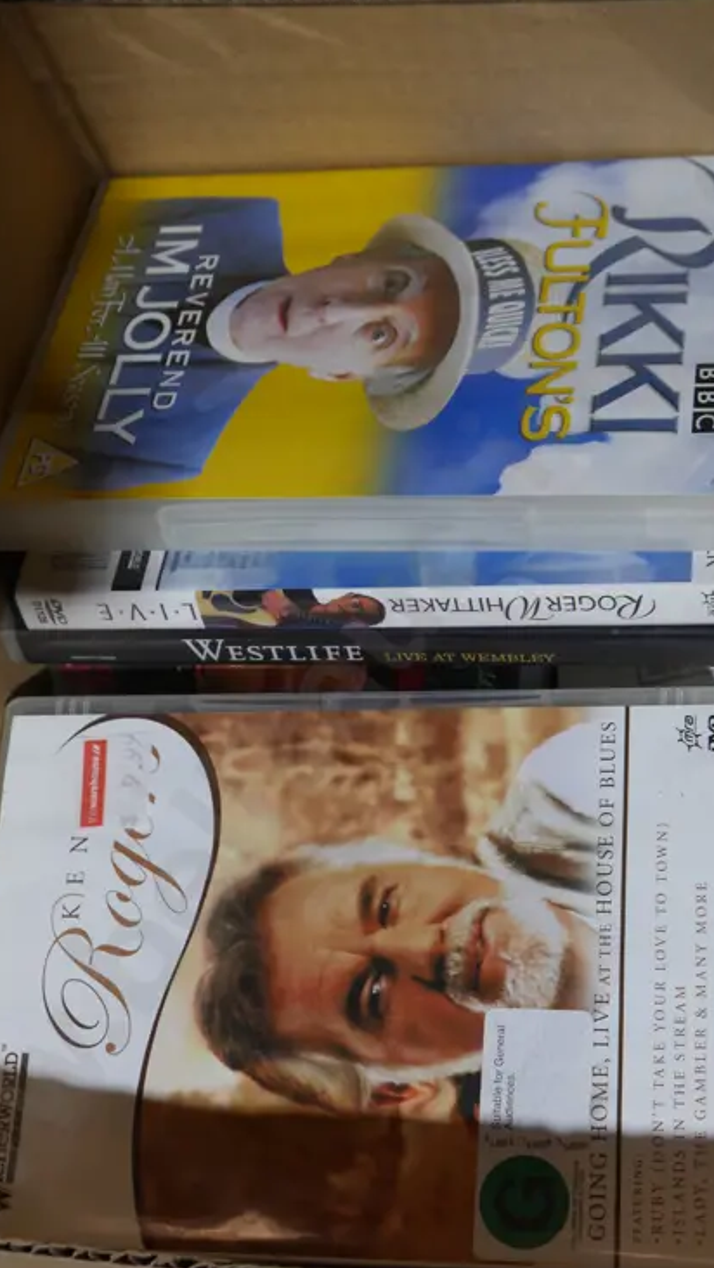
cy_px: 611
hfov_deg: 19.7
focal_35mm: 61
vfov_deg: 34.3
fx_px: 2052
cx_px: 401
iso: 400
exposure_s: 1/60
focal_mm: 20
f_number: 4.5
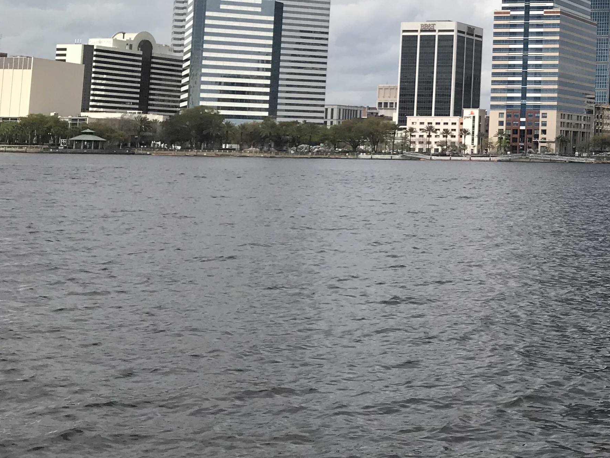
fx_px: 1128
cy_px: 57
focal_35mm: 64
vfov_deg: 22.4
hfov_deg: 27.3
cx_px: 696
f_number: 1.8
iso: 20
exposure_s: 1/3546
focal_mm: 3.99
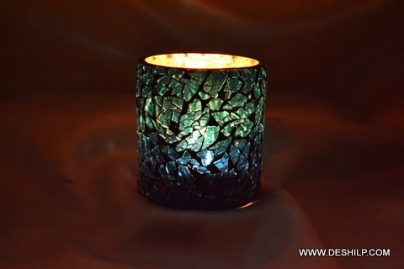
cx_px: 202
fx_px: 926
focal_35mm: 82
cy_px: 134
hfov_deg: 24.6
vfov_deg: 16.6
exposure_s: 1/2
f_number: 5.6
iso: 3200
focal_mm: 55
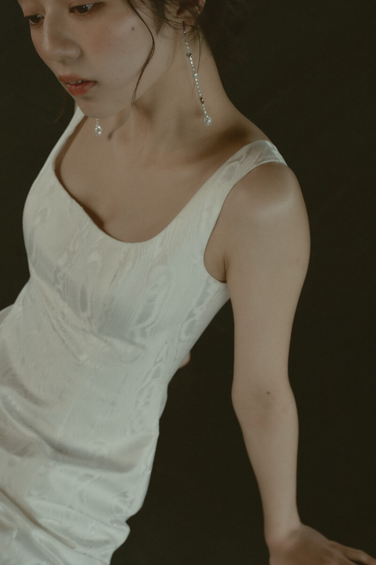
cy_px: 282
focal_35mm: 67
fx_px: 1050
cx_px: 188
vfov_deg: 30.1
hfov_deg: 20.3
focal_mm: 45
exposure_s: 1/125
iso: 500
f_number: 4.5
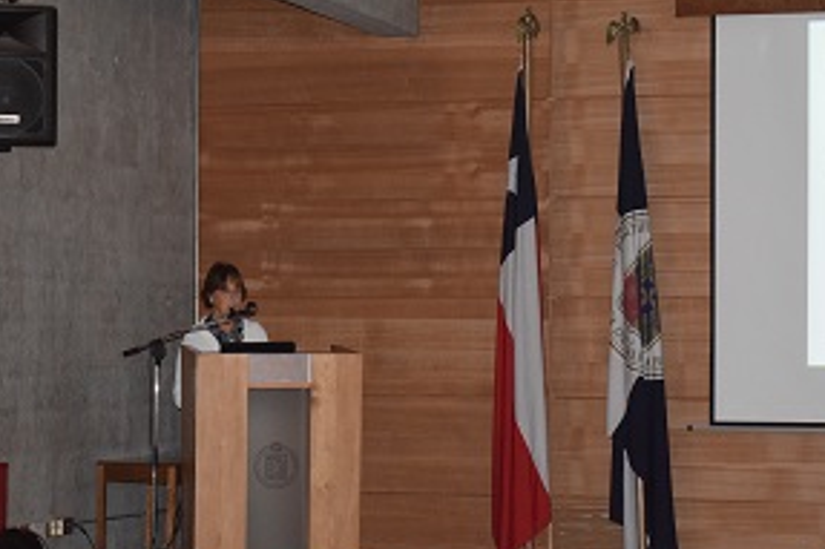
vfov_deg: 12.3
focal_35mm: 111
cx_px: 372
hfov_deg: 18.4
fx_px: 2542
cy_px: 300
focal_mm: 50
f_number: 5.6
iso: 3200
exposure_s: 1/60
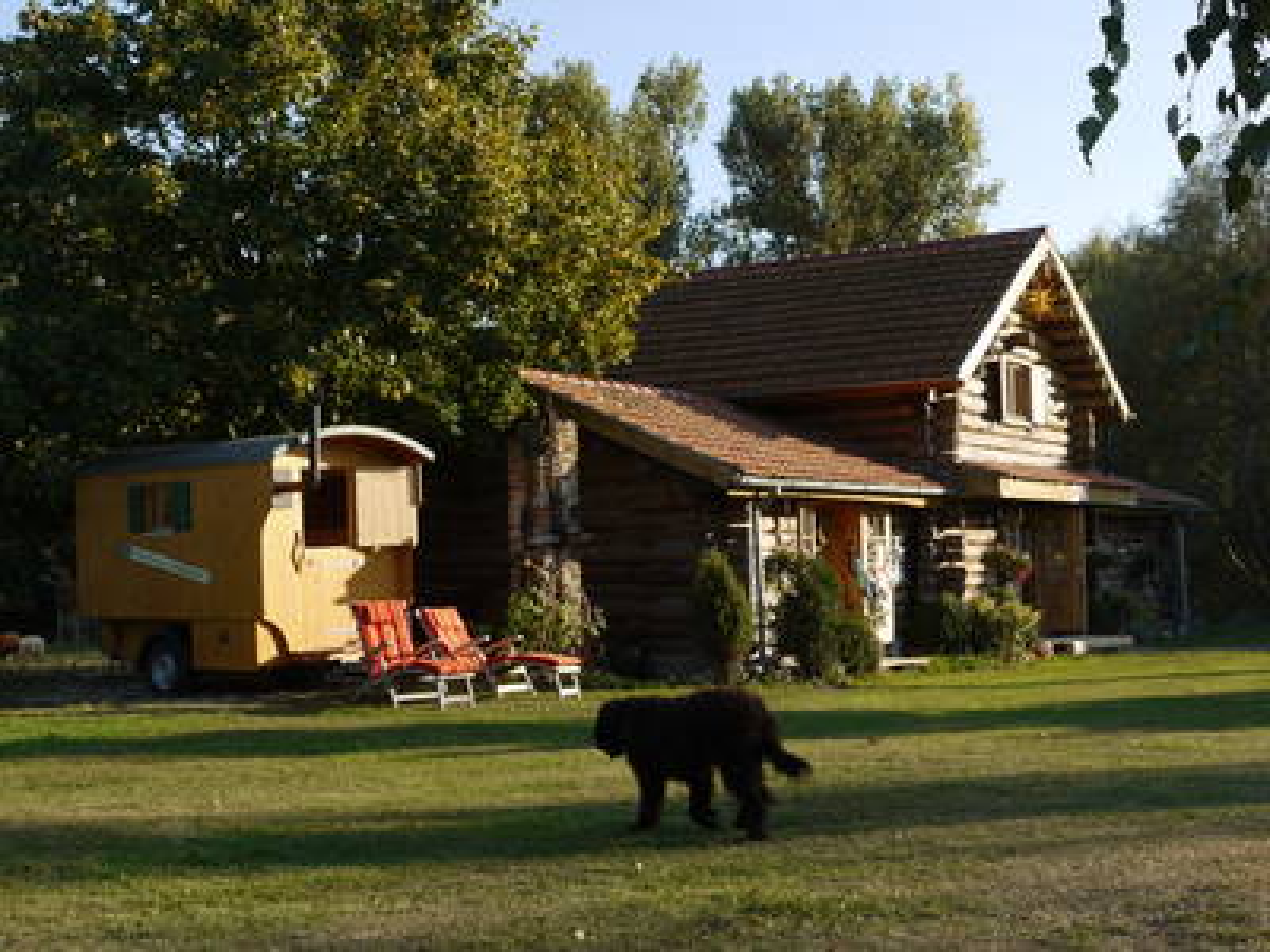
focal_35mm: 48
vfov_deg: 30.3
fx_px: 1761
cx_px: 635
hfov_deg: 39.7
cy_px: 476
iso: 100
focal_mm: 17
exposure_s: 1/125
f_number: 8
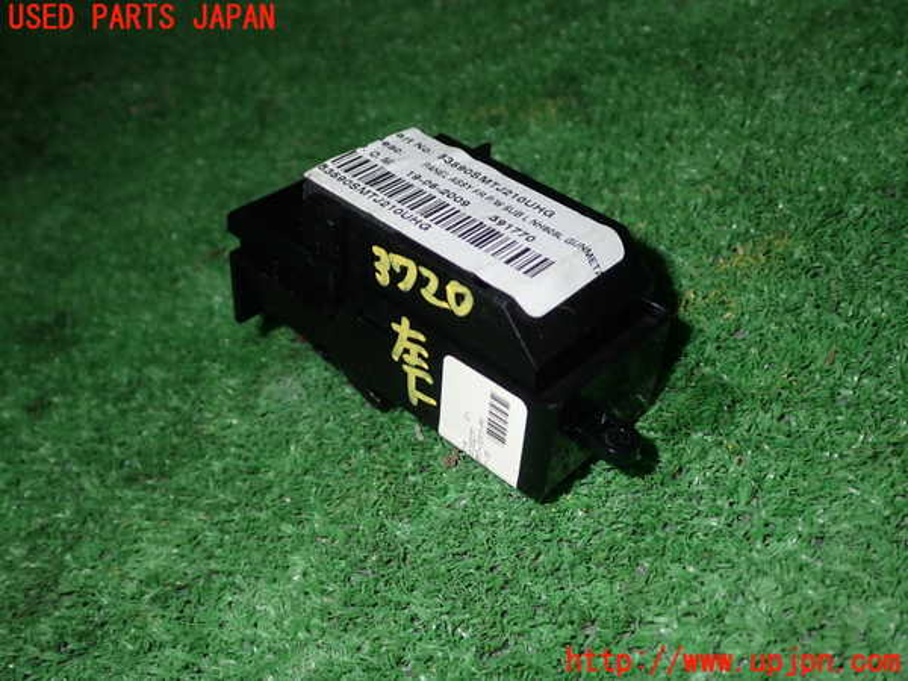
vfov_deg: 37.7
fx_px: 997
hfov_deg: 49.0
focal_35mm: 38
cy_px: 340
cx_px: 454
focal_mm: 6.83
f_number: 8
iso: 200
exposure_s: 1/40
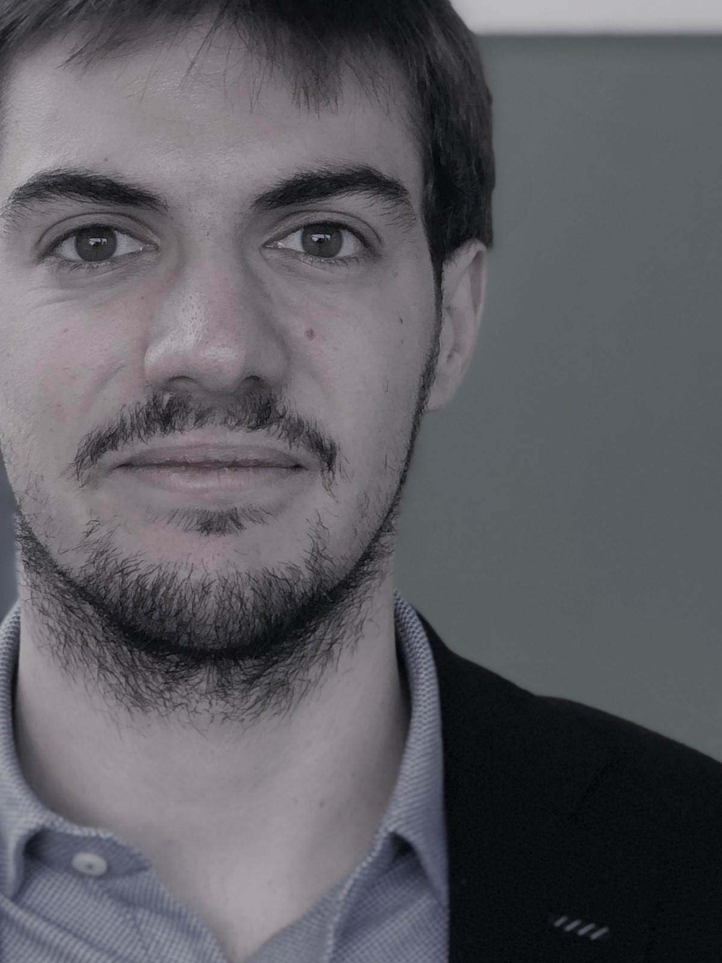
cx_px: 221
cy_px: 550
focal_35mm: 131
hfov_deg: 11.3
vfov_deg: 15.0
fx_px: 3643
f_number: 2.4
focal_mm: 6
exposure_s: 1/60
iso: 40
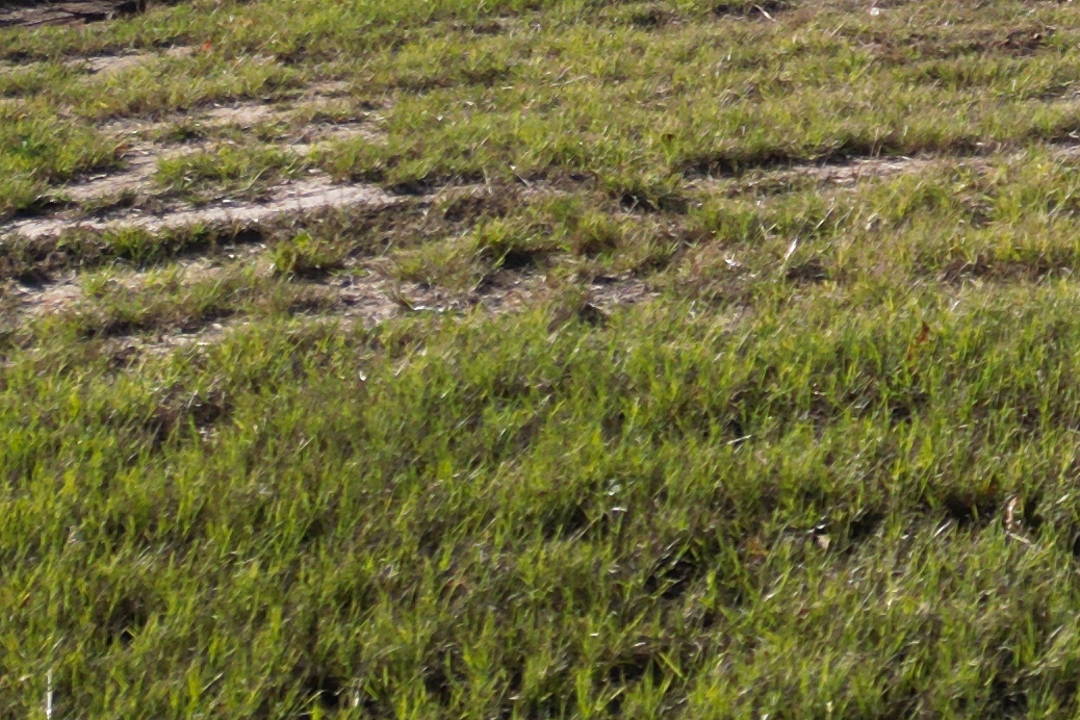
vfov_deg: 13.0
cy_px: -486
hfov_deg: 18.5
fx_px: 2910
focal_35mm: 97
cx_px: 1635
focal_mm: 6.72
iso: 120
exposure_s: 1/2500
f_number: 1.7
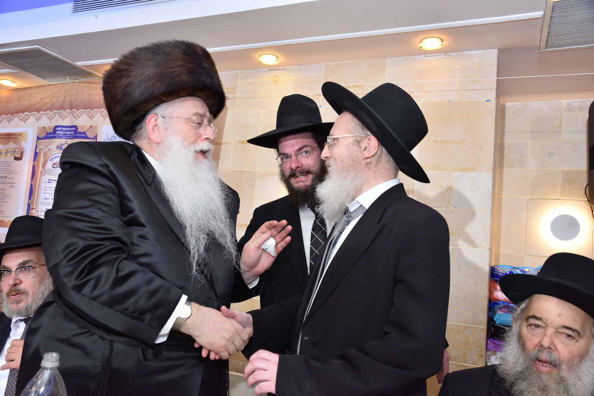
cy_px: 198
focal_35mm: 30
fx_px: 495
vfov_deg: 43.6
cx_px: 297
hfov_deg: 61.9
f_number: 6.3
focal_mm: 30
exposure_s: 1/160
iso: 1250
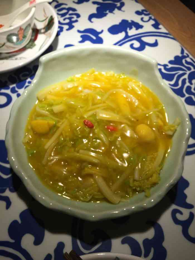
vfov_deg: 61.7
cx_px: 98
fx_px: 218
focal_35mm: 29
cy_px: 130
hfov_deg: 48.2
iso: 40
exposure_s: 1/50
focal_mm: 4.15
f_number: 2.2
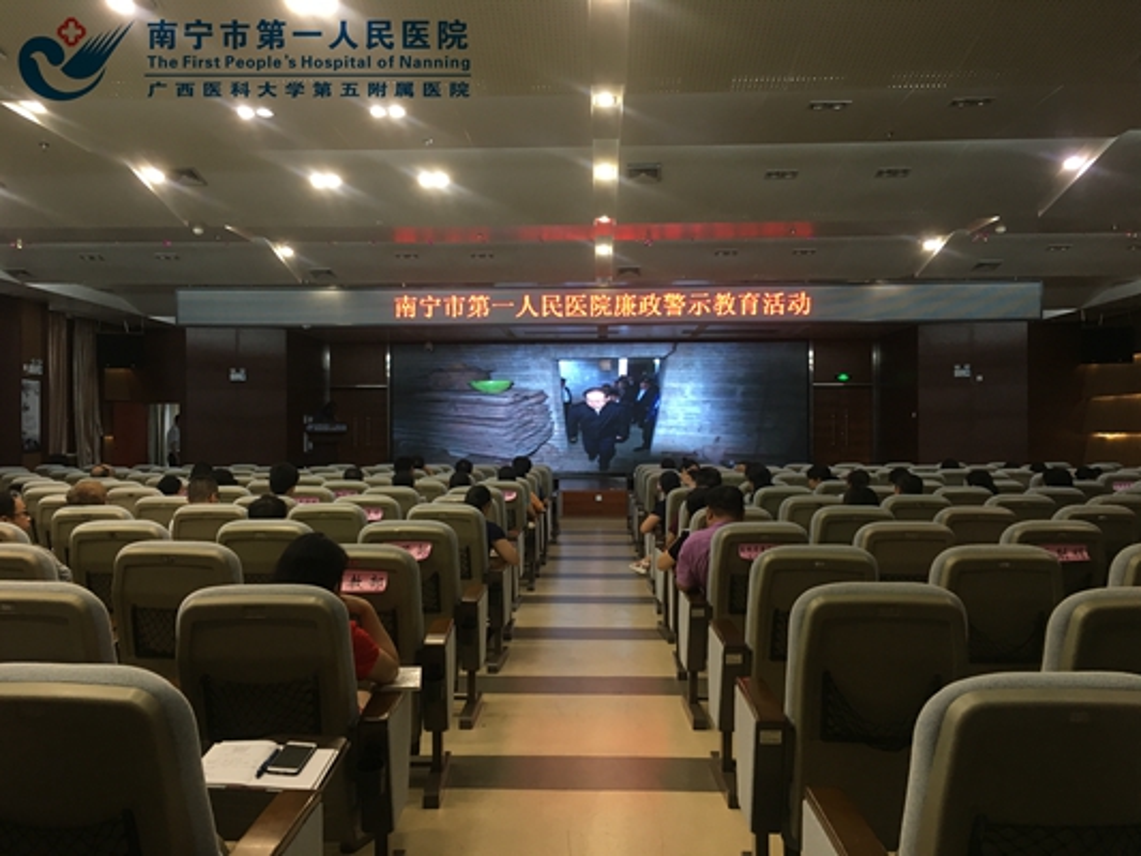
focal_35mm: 29
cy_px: 428
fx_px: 956
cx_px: 570
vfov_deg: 48.2
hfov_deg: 61.6
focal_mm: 4.15
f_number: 2.2
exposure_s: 1/33
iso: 100
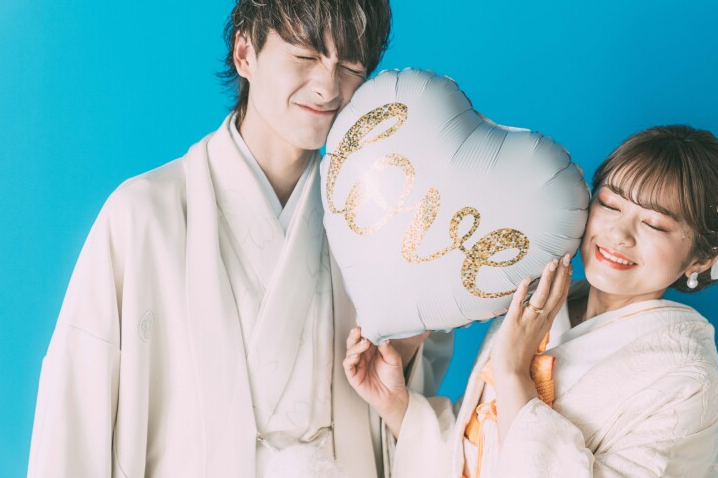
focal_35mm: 78
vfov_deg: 17.5
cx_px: 379
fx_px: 1555
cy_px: 230
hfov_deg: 26.0
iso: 320
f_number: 2.8
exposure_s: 1/100
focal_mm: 70
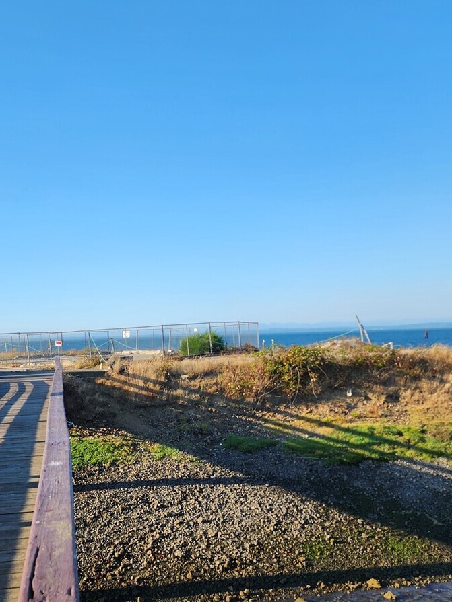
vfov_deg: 49.9
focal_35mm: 37
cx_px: 164
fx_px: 644
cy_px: 350
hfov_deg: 38.4
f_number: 1.8
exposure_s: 1/528
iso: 12
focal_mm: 6.4
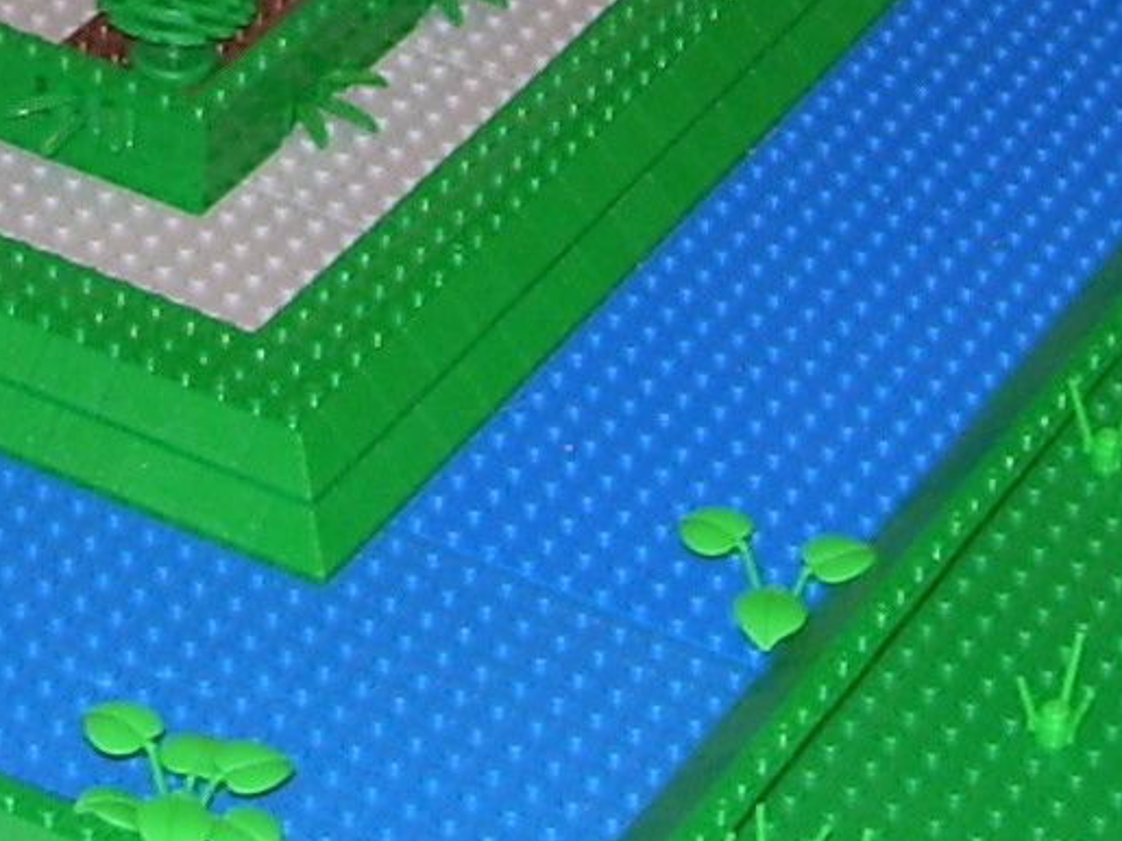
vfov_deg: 8.9
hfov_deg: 12.2
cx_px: 94
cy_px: -566
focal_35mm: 161
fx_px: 5217
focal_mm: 6
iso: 80
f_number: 2.7
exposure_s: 1/60
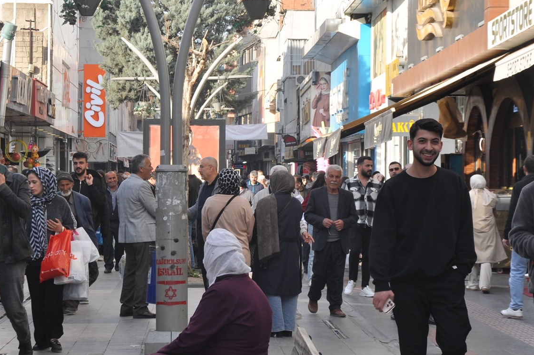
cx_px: 173
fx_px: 1597
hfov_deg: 18.9
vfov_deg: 12.7
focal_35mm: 108
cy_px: 151
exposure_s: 1/200
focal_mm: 45
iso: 200
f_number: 9
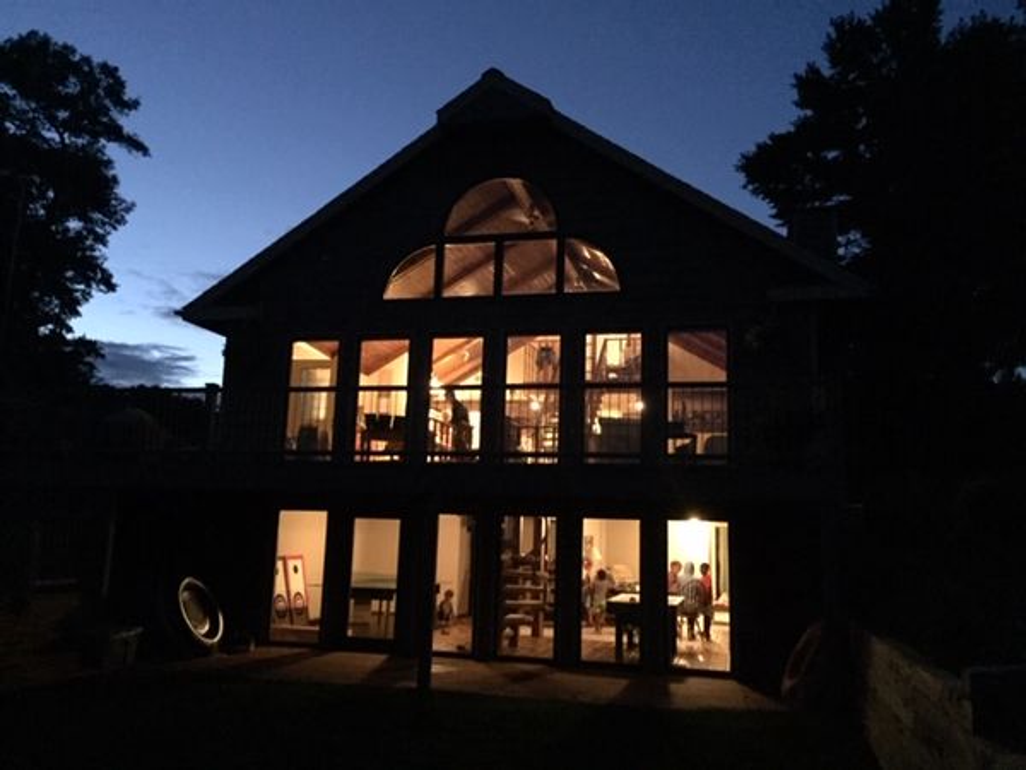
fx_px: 860
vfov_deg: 48.2
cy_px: 385
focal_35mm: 29
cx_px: 513
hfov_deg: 61.7
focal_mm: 4.15
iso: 1600
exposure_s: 1/15
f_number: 2.2
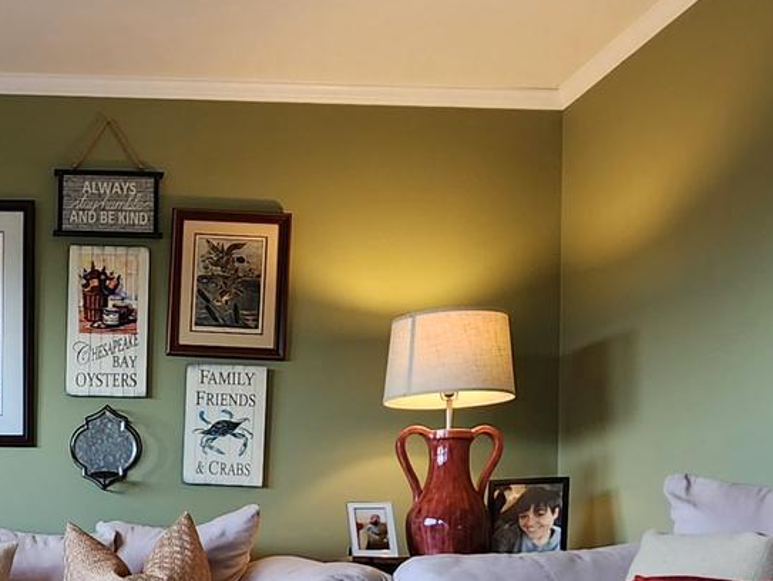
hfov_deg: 34.7
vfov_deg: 27.6
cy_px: 607
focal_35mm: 49
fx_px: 1095
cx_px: -31
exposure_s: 1/60
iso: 64
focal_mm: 2.2
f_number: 2.2
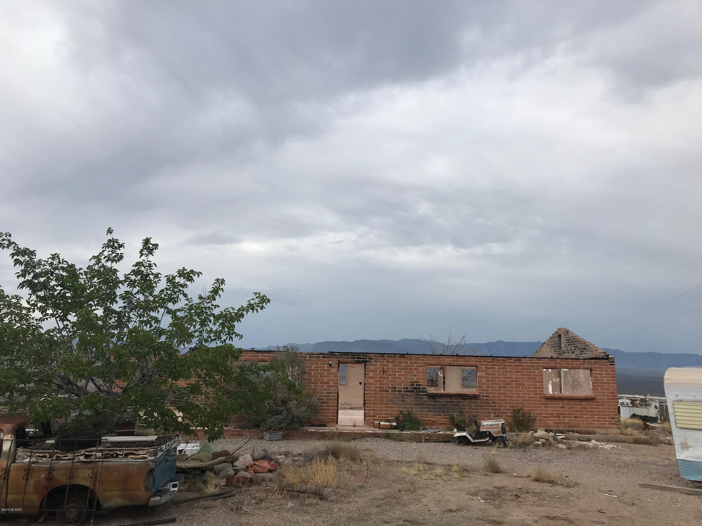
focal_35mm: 28
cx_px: 351
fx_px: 568
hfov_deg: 63.4
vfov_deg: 49.7
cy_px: 263
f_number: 1.8
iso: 20
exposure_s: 1/1277
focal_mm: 3.99
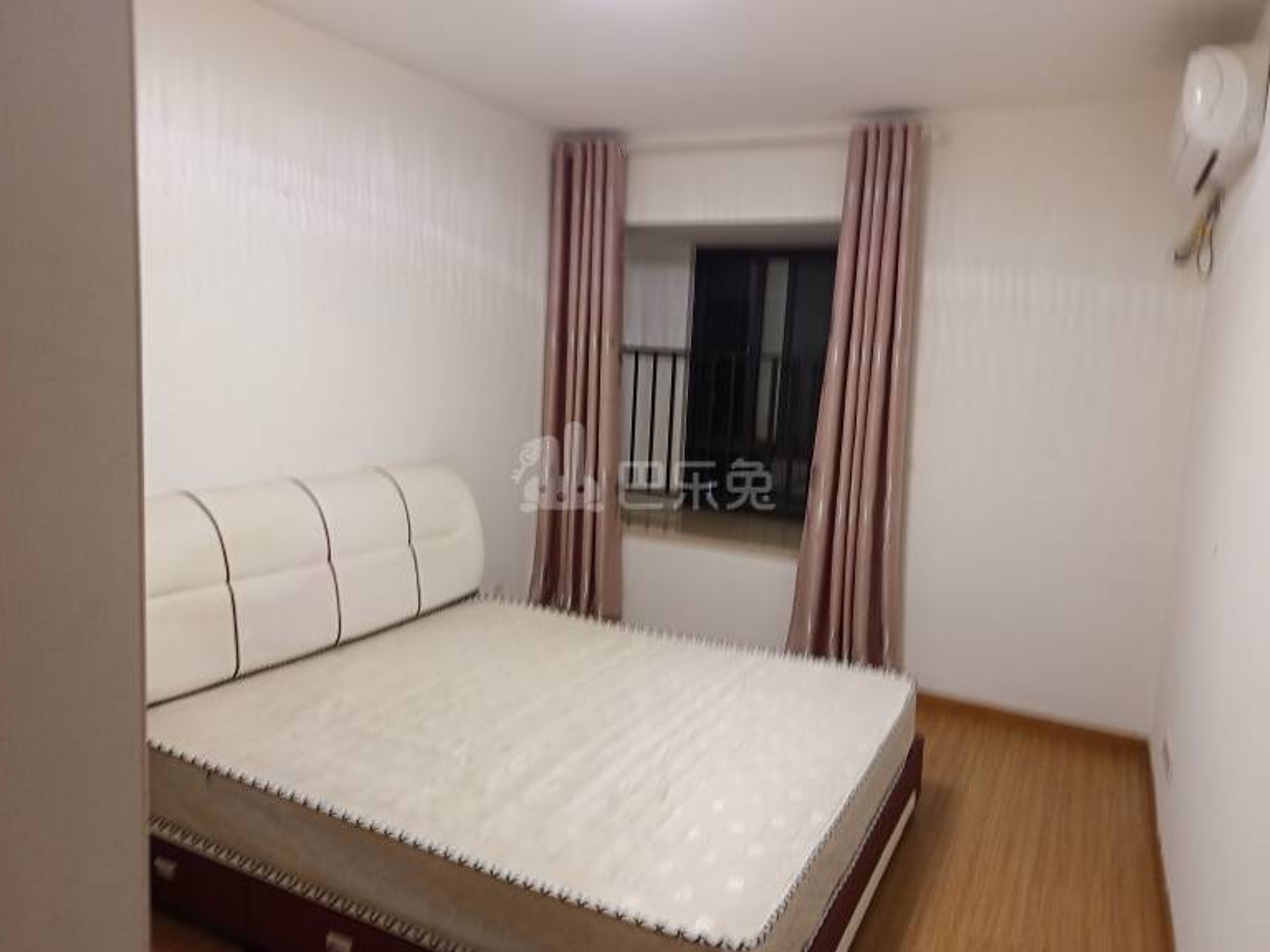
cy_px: 468
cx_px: 643
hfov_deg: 69.4
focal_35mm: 25
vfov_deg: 54.9
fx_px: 917
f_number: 1.75
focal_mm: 5.25
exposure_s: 1/25
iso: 710
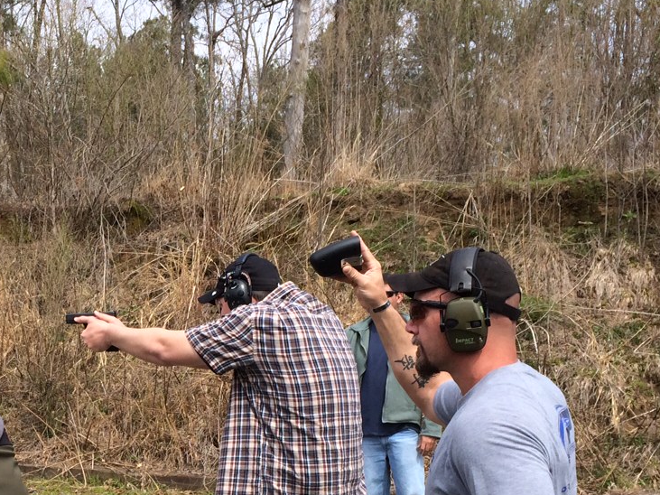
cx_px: 119
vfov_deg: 21.3
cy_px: 474
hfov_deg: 28.3
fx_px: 1277
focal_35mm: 67
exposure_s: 1/1140
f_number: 2.2
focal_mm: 4.12
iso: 32
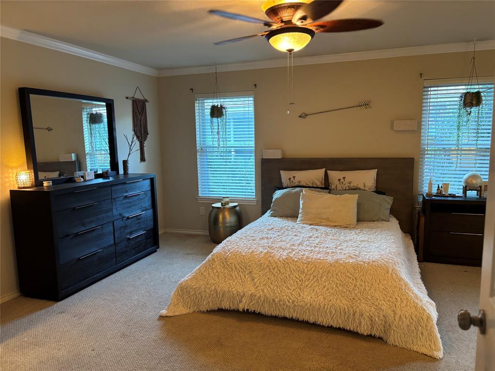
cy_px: 186
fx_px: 372
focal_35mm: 26
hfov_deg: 67.3
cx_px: 248
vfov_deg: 53.1
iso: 400
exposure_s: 1/60
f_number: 1.6
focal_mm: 5.96
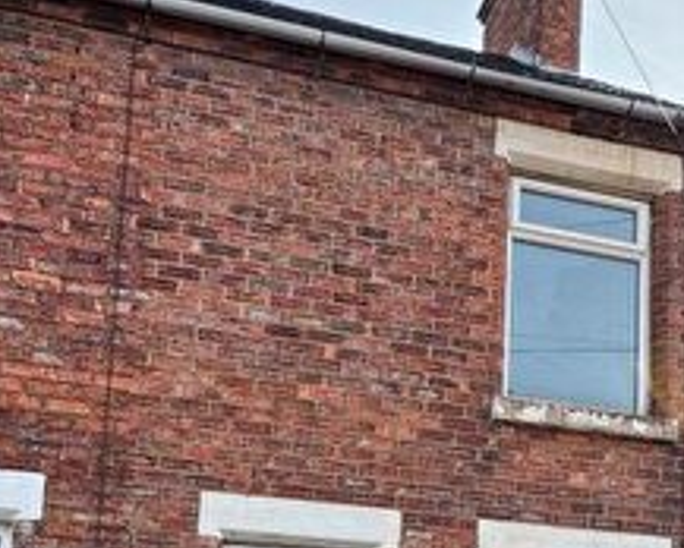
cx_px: 344
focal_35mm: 44
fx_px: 892
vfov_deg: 30.2
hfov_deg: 42.0
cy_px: 619
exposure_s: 1/508
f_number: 2.2
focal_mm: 2.22
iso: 40
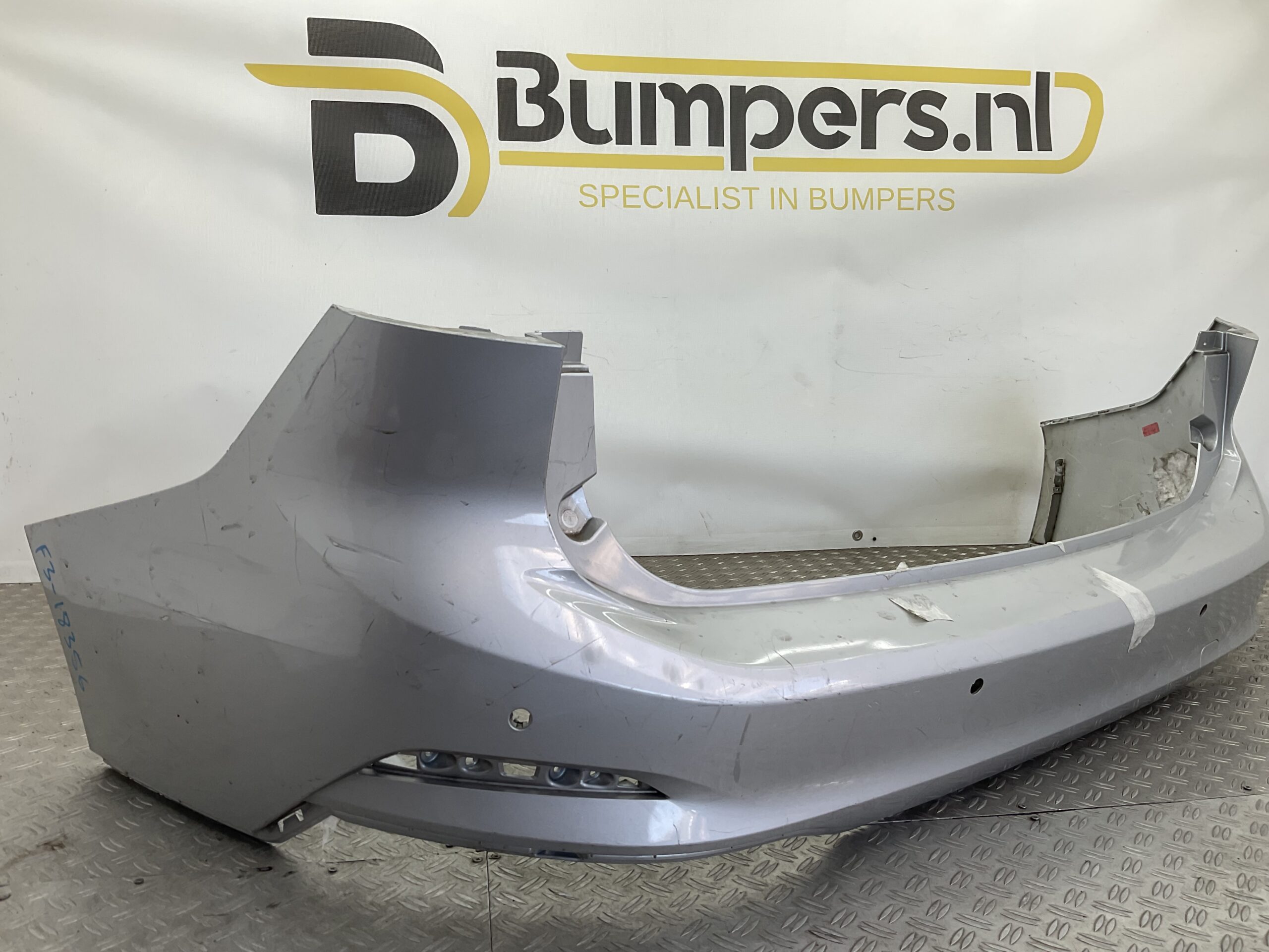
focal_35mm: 29
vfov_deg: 48.2
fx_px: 1063
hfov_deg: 61.7
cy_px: 476
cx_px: 634
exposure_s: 1/137
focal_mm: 3
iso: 16
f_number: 1.8
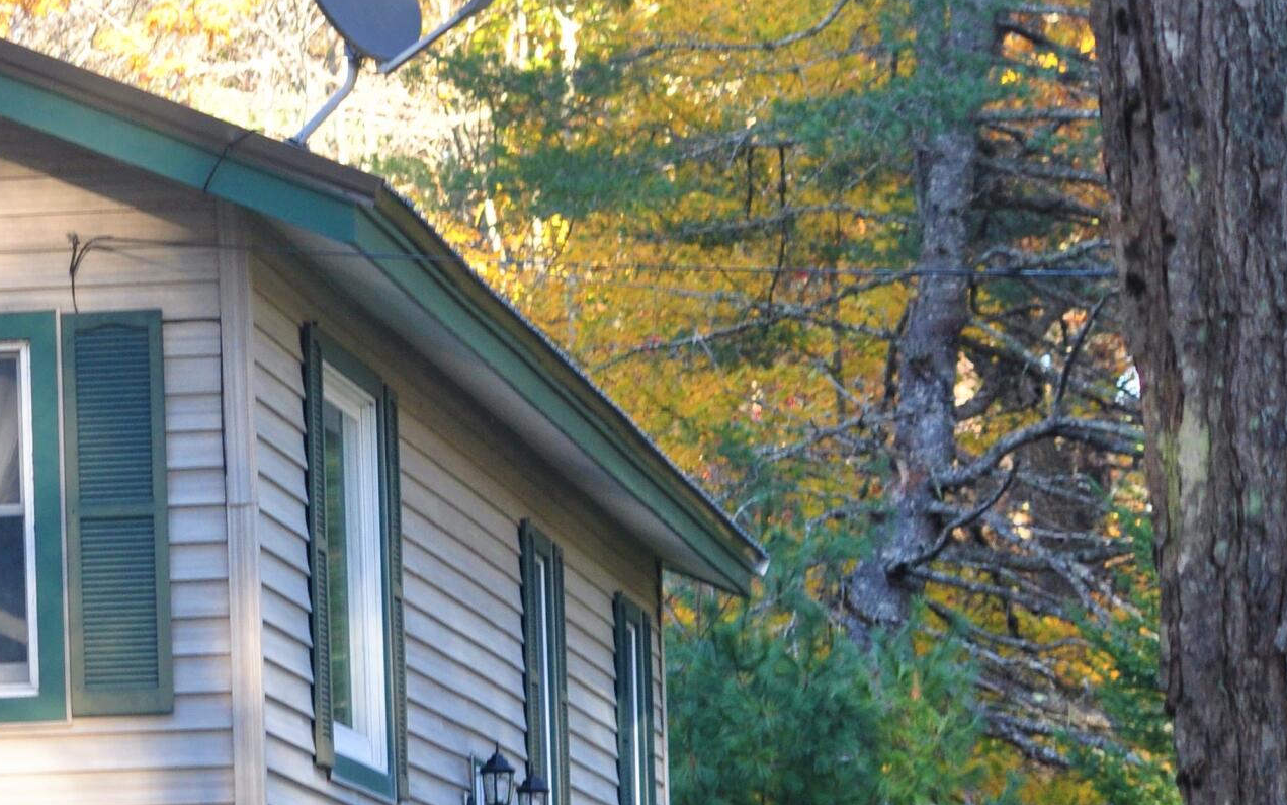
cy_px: 697
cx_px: -51
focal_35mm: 252
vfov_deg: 5.2
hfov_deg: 8.3
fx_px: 8839
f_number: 8
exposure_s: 1/60
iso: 400
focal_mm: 70
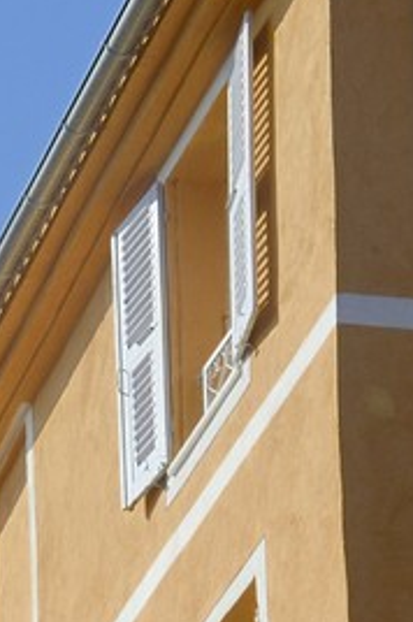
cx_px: -536
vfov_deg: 7.4
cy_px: 1713
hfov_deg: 5.3
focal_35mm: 251
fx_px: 4330
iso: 200
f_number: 16
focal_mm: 42
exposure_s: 1/200
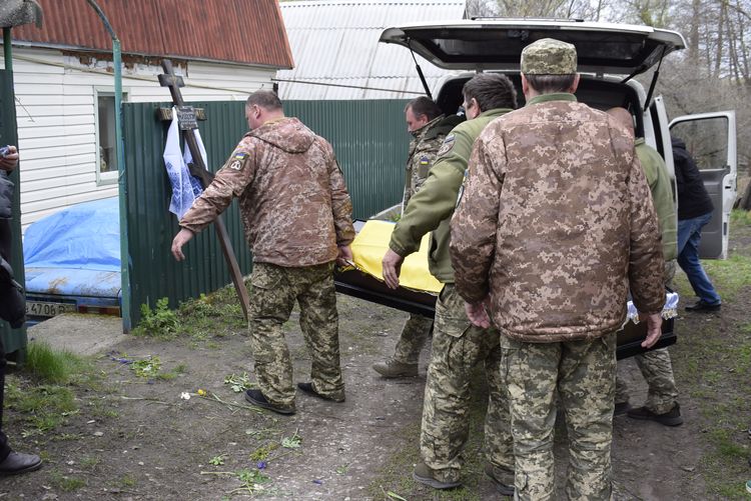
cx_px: 376
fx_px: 845
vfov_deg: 33.1
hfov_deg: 47.9
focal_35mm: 40
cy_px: 250
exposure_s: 1/200
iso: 400
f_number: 7.1
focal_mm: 27
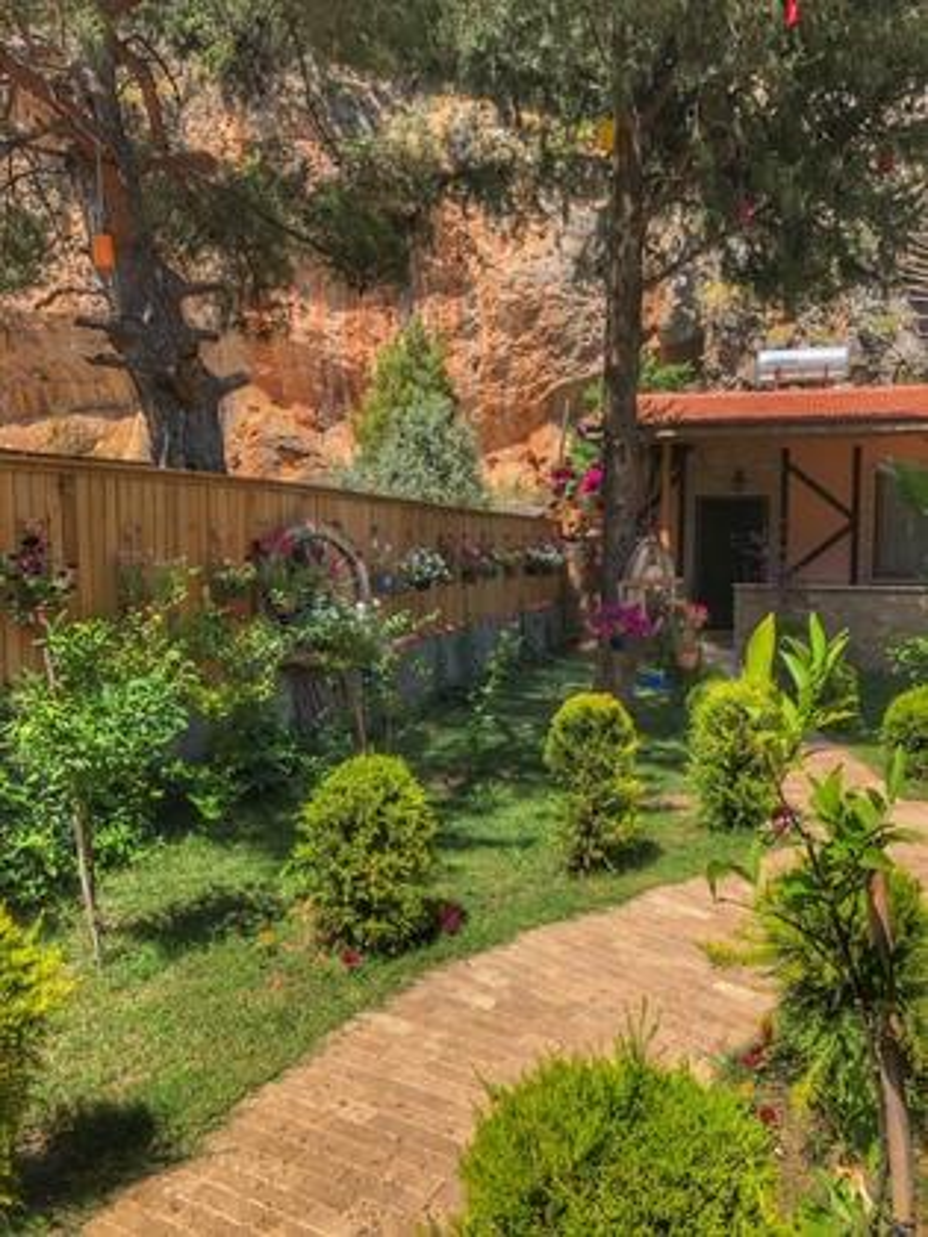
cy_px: 618
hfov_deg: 49.7
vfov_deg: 63.4
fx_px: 1001
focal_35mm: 28
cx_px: 464
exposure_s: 1/857
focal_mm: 3.99
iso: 20
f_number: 1.8
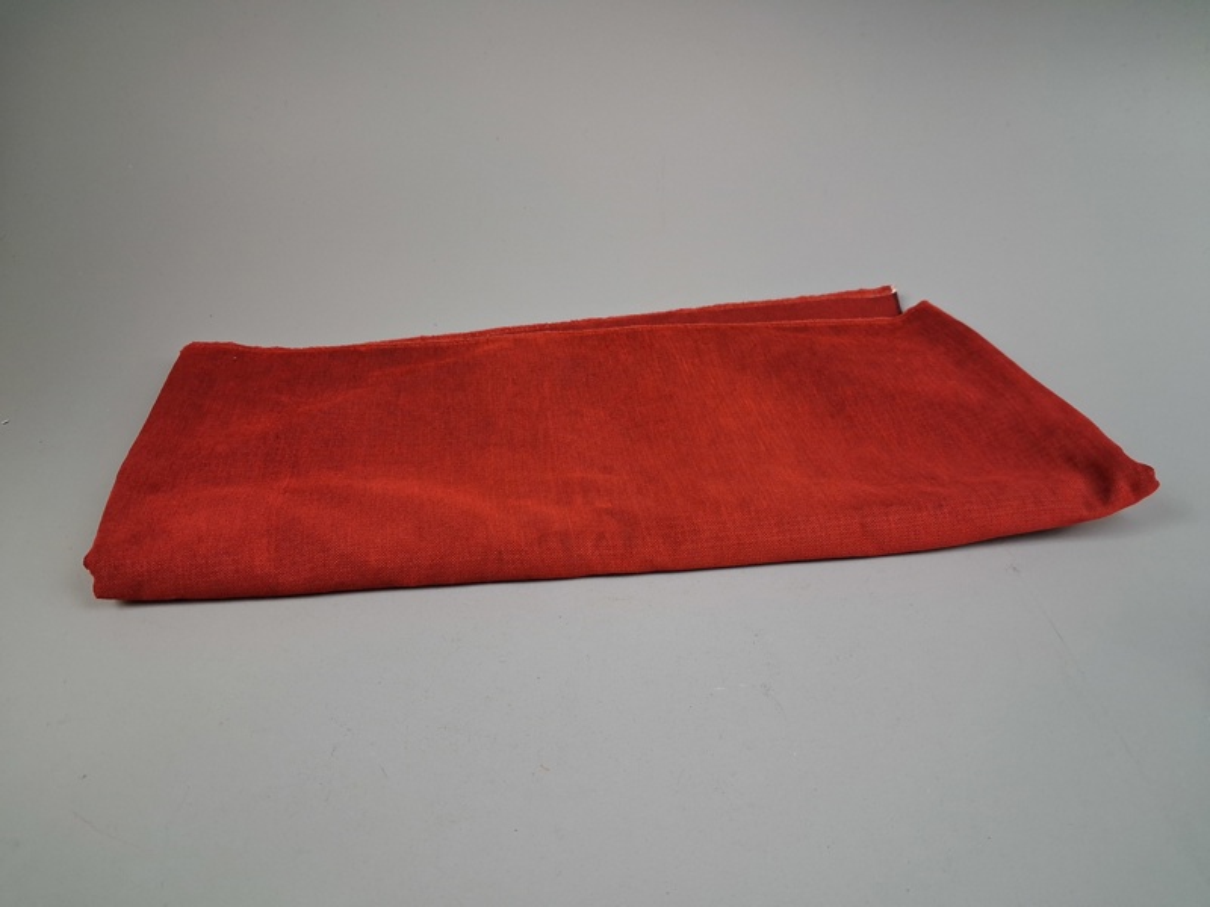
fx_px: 944
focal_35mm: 27
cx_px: 605
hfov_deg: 65.3
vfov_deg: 51.4
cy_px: 454
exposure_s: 1/100
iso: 500
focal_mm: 4
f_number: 1.8
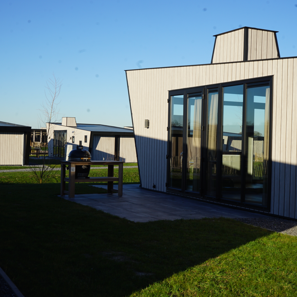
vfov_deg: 32.2
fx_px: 514
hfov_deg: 32.2
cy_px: 147
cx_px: 158
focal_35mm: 53
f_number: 11
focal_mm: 41
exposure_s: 1/125
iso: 100
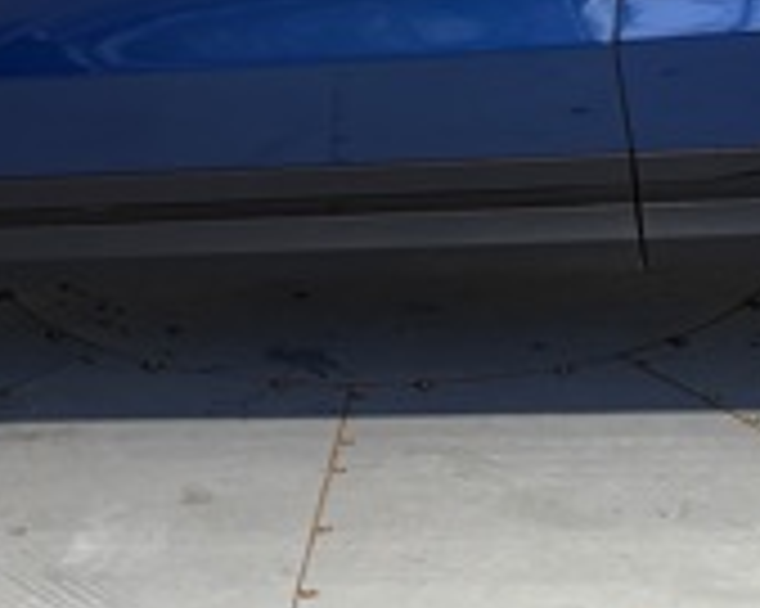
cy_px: 140
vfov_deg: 12.8
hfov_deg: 16.0
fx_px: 2698
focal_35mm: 120
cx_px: 463
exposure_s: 1/50
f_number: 1.6
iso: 80
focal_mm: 5.96
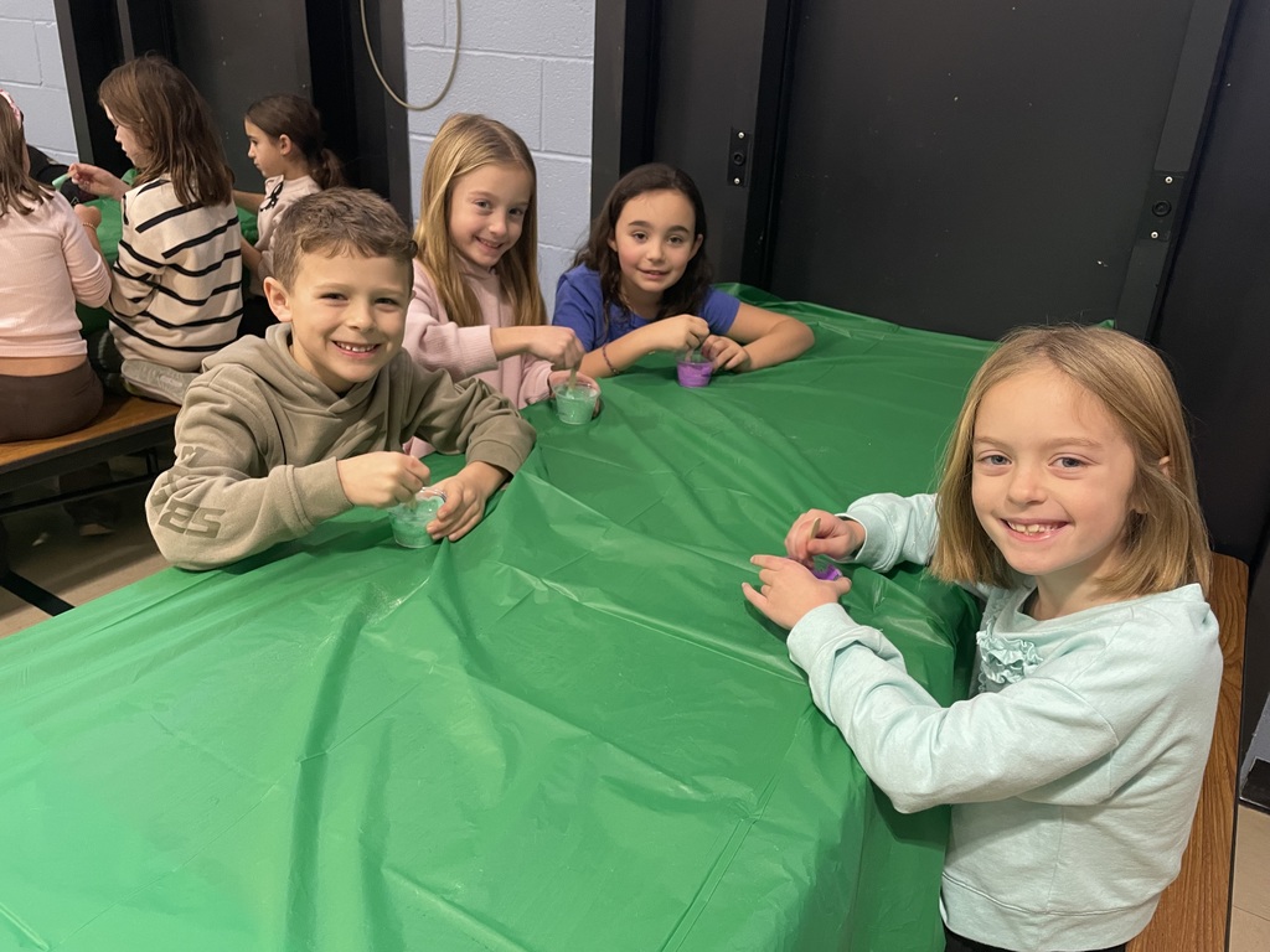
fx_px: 954
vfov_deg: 53.1
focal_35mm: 26
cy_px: 476
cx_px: 635
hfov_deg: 67.3
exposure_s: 1/60
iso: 200
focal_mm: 4.2
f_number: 1.6
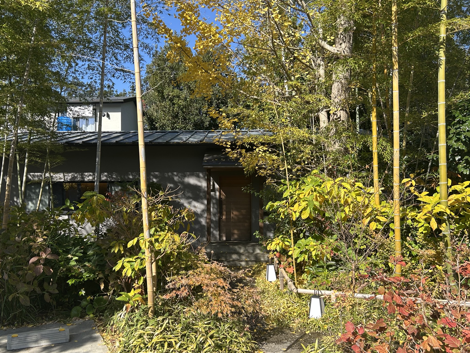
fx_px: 407
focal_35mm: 30
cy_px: 190
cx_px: 213
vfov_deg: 46.8
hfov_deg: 59.9
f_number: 1.5
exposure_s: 1/2045
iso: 50
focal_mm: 5.7
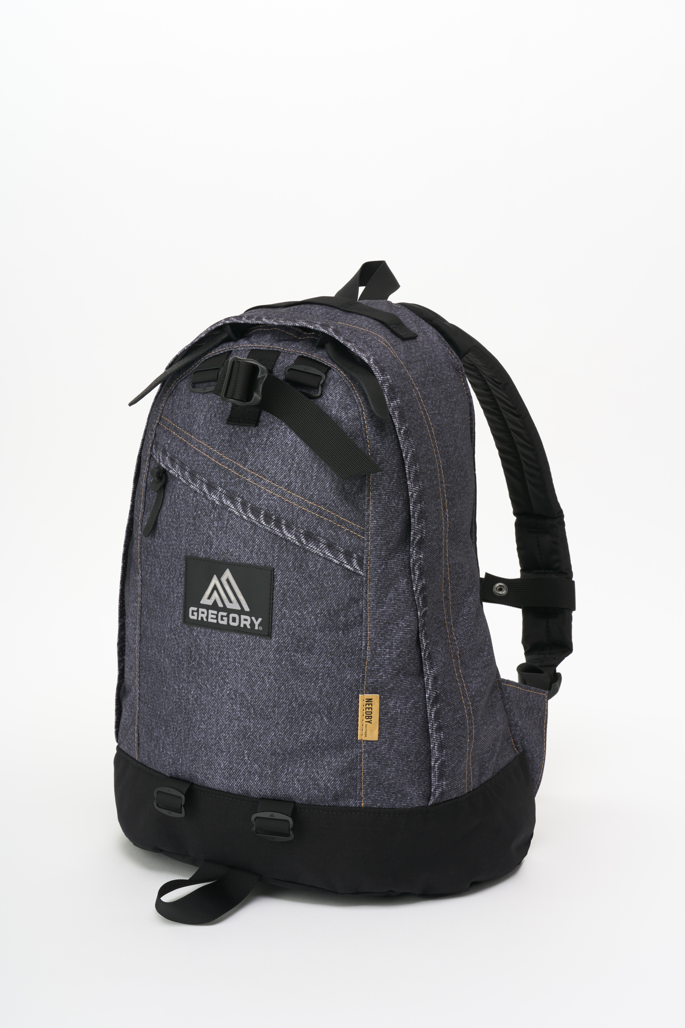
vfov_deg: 26.3
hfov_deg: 17.7
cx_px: 342
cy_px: 514
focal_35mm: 77
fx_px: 2198
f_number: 16
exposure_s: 1/125
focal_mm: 77
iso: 100
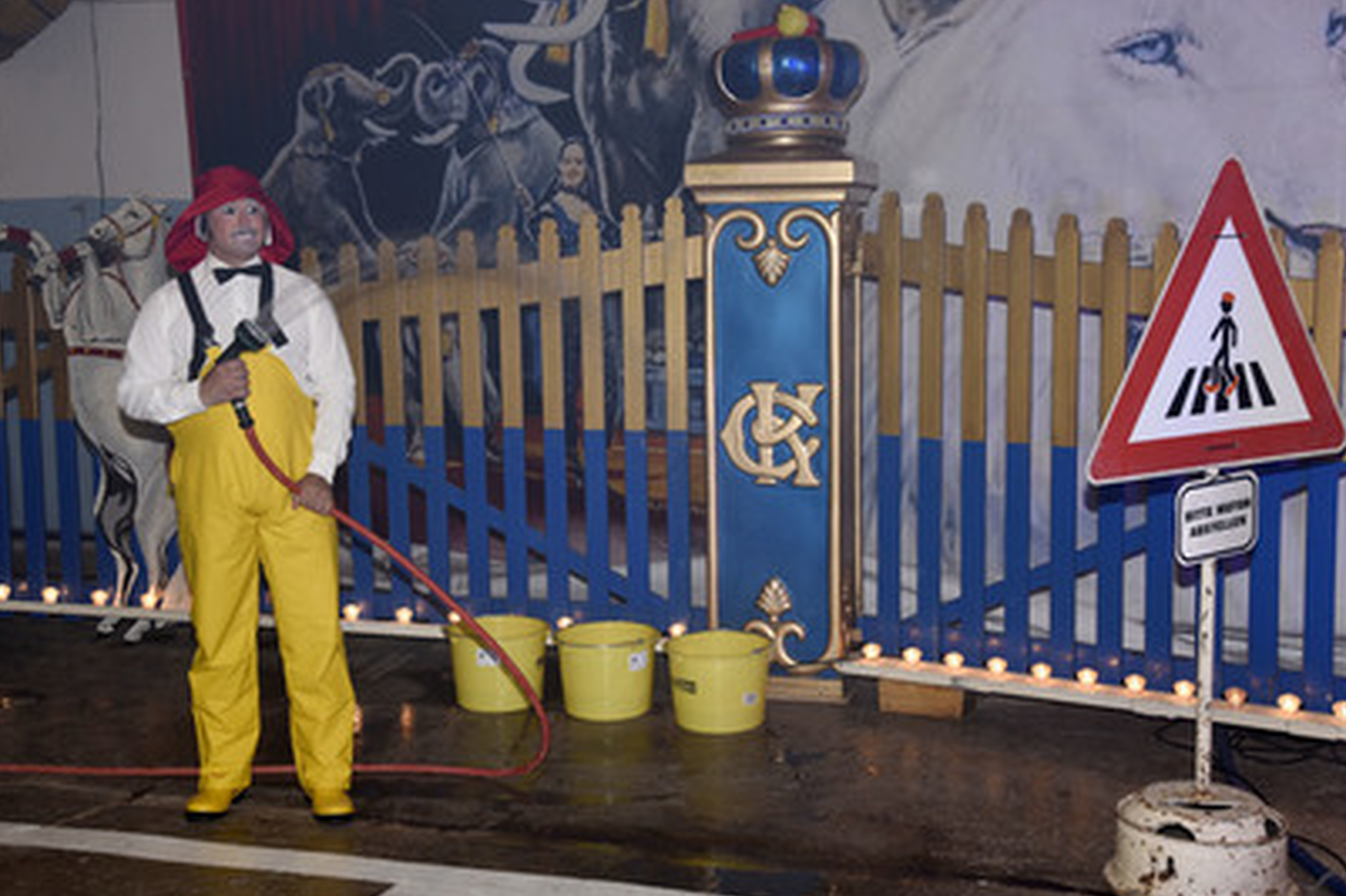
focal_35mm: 45
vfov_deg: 29.8
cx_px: 663
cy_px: 450
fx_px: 1682
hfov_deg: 43.6
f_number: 6.3
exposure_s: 1/125
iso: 800
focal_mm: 40
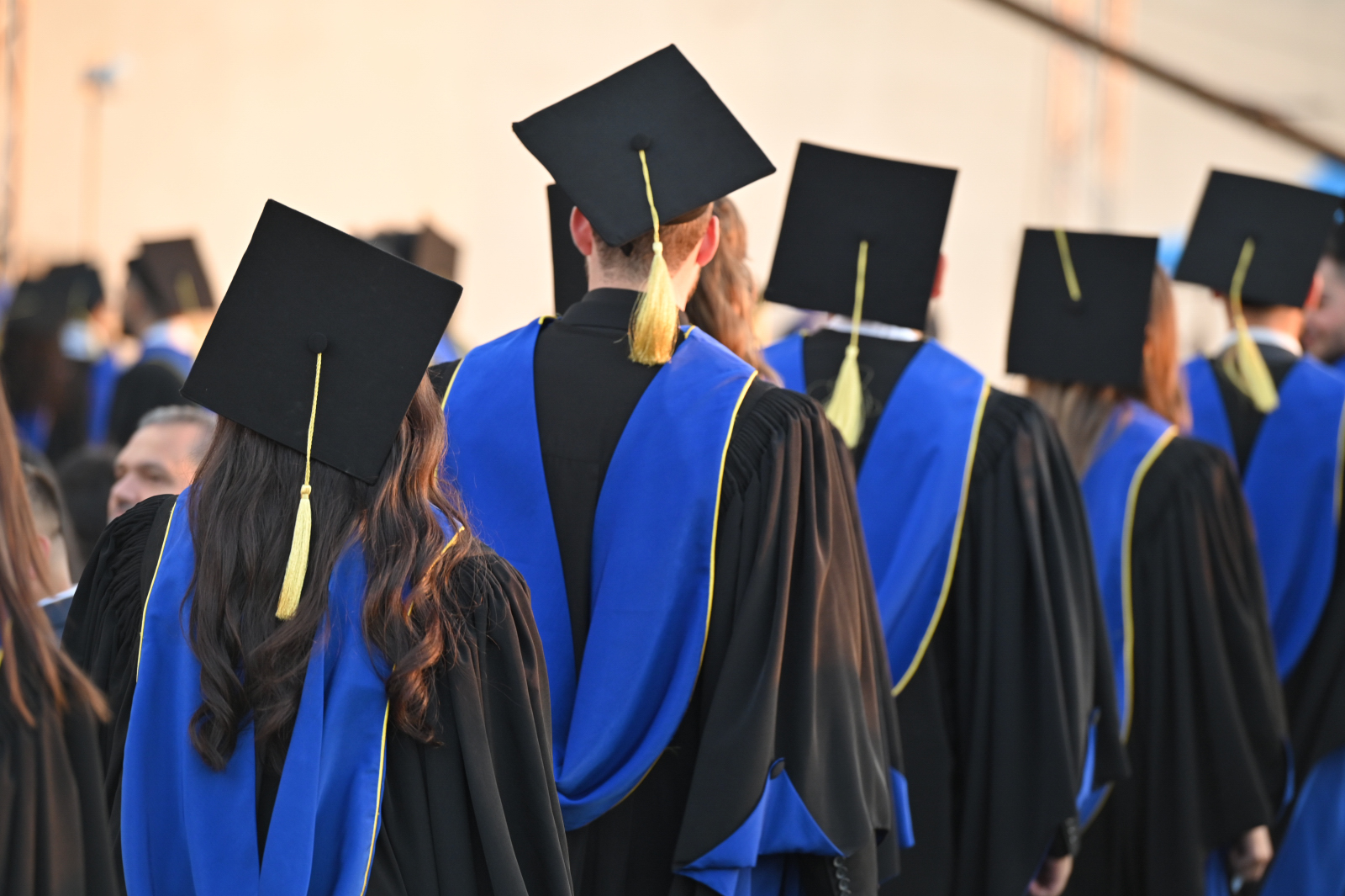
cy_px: 448
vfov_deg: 6.9
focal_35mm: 200
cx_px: 672
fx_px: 7468
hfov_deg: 10.3
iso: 1000
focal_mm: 200
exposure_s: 1/250
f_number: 4
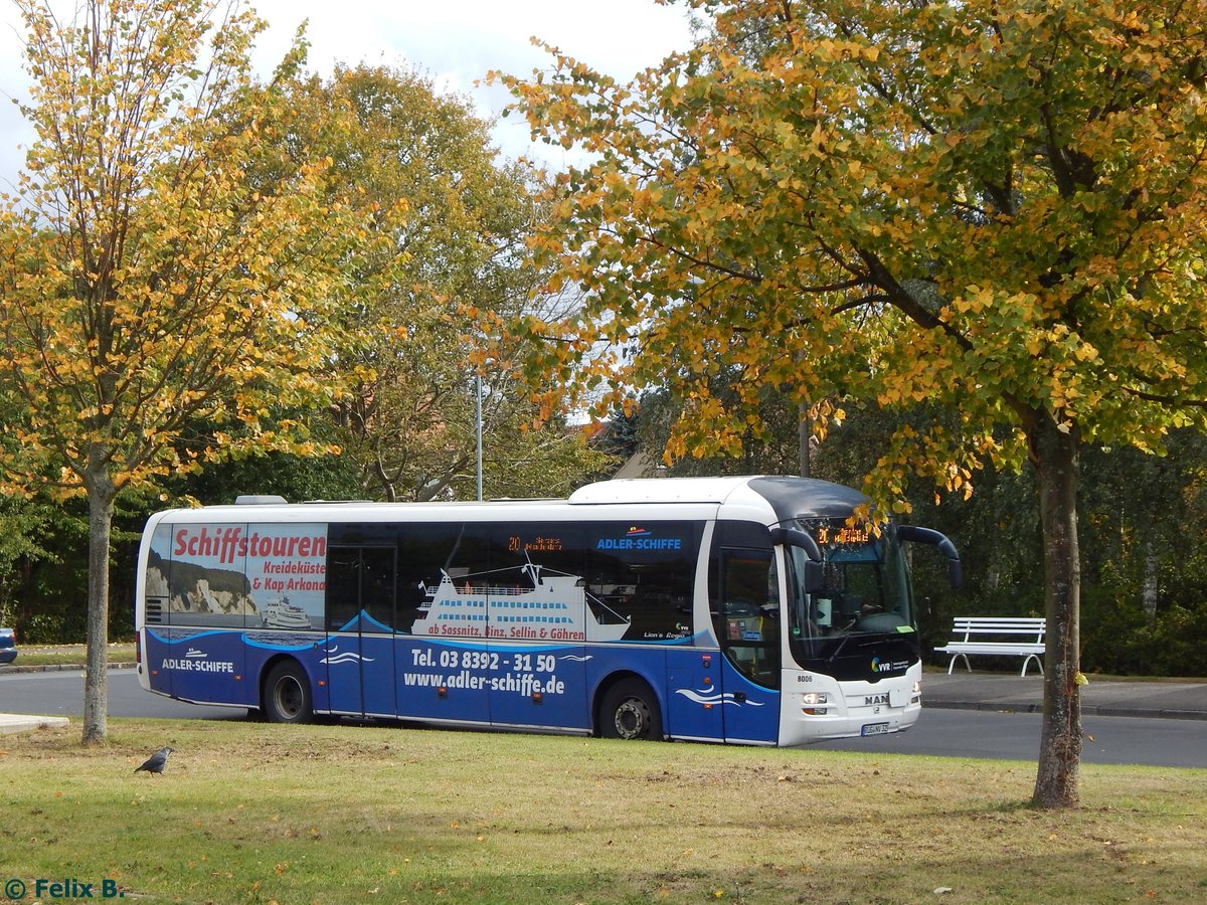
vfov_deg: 27.0
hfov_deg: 35.5
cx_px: 604
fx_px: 1883
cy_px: 452
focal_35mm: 54
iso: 125
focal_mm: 9.7
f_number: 3.8
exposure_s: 1/500
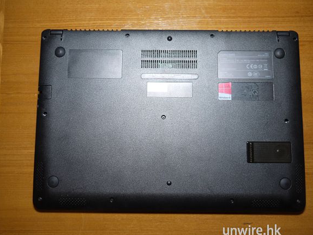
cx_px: 159
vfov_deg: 38.7
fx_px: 335
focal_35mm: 37
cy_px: 118
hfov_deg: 50.1
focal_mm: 18
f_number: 4.5
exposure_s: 1/60
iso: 100
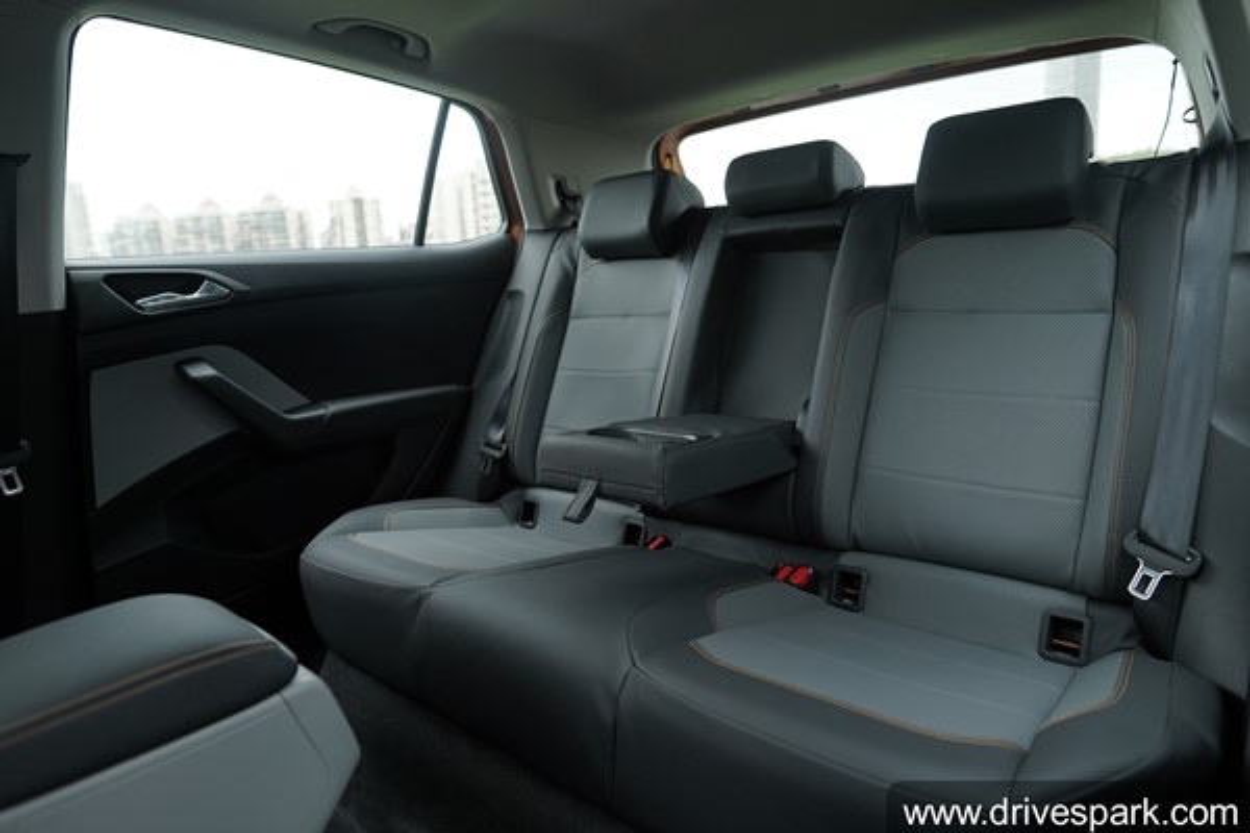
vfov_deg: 61.9
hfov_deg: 84.0
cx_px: 625
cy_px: 416
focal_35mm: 20
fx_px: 694
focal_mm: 20
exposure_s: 1/1000
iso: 400
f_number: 3.2
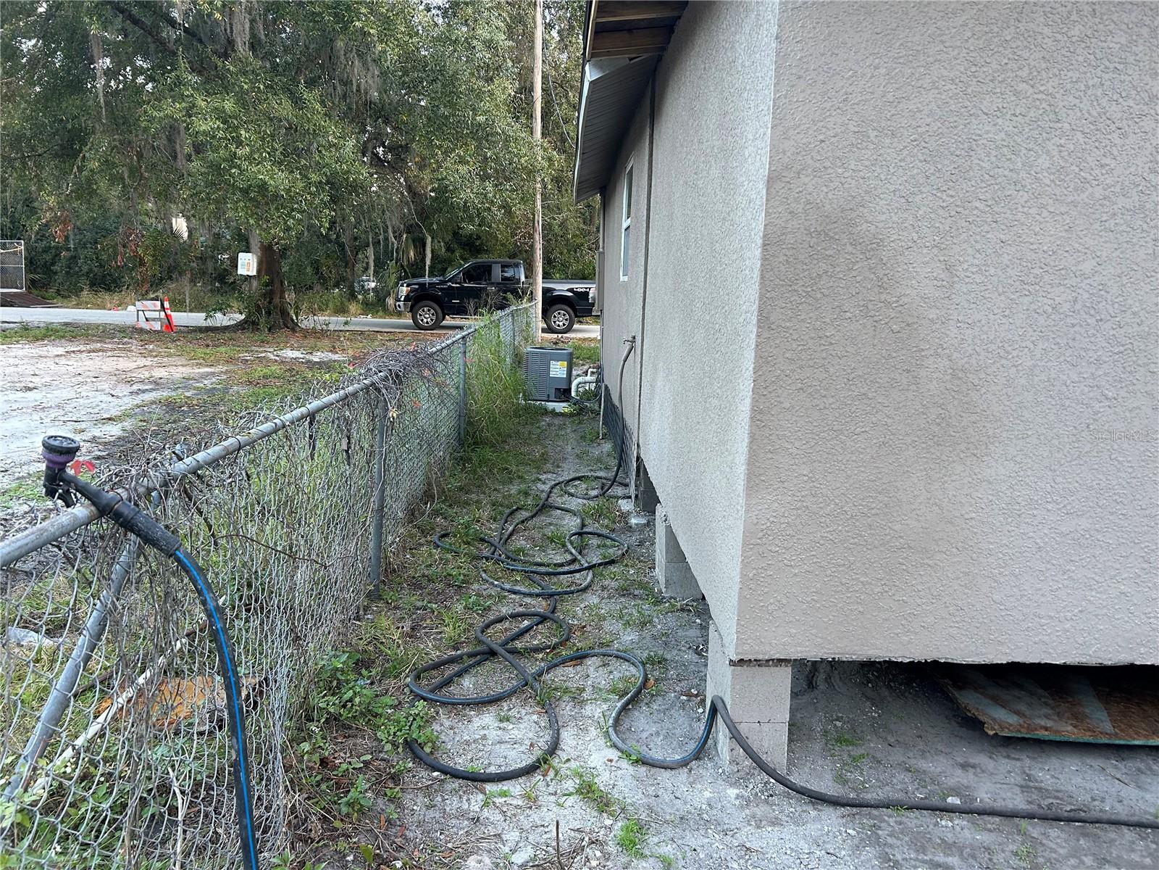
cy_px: 435
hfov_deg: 67.3
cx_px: 580
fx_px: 871
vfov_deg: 53.1
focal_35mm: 26
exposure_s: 1/121
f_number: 1.5
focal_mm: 5.7
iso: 125
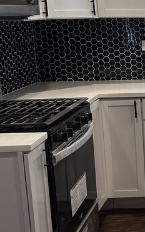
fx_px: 468
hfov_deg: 15.6
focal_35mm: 74
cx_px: 242
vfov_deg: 27.8
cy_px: 96
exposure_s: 1/60
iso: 125
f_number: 1.78
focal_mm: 6.86
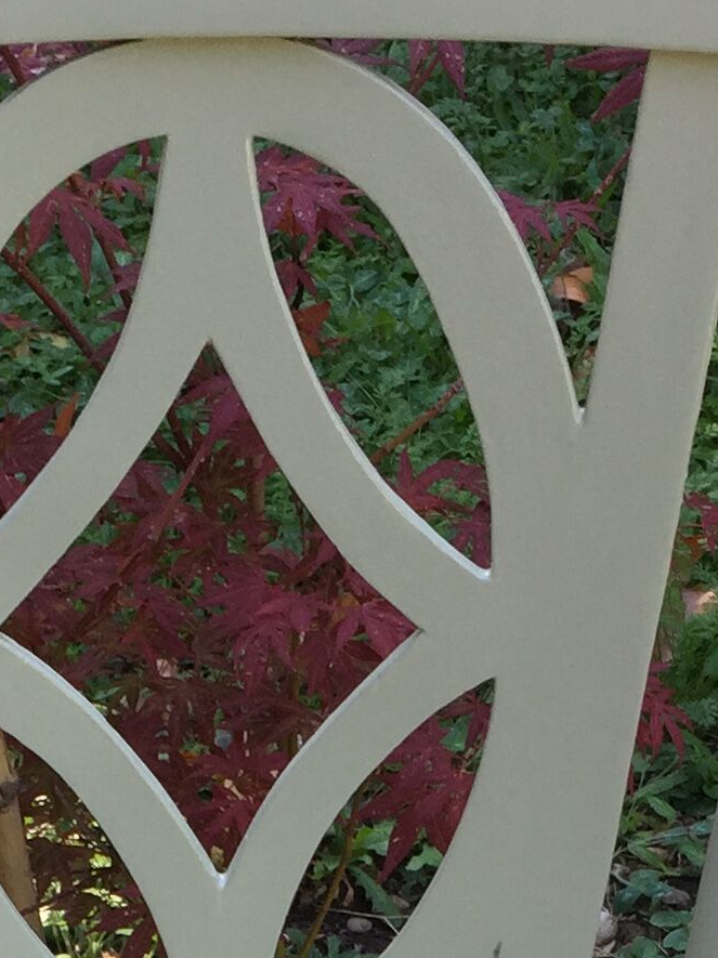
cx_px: 169
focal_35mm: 107
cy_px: 1374
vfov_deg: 16.9
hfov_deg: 13.8
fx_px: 2961
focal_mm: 4.15
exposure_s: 1/150
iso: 32
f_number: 2.2
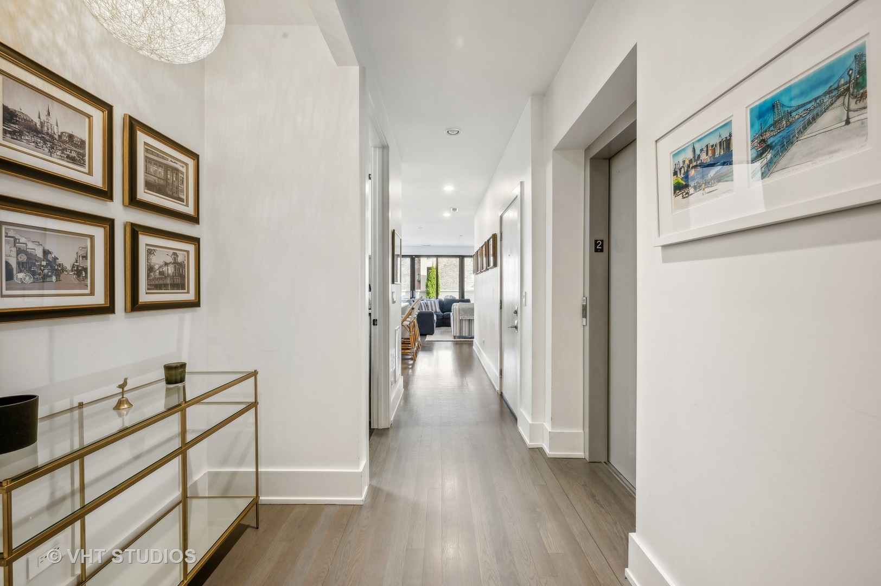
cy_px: 293
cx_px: 440
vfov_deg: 81.1
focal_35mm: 14
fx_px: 342
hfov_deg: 104.3
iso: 100
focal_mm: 14
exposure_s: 1/2.5
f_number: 11
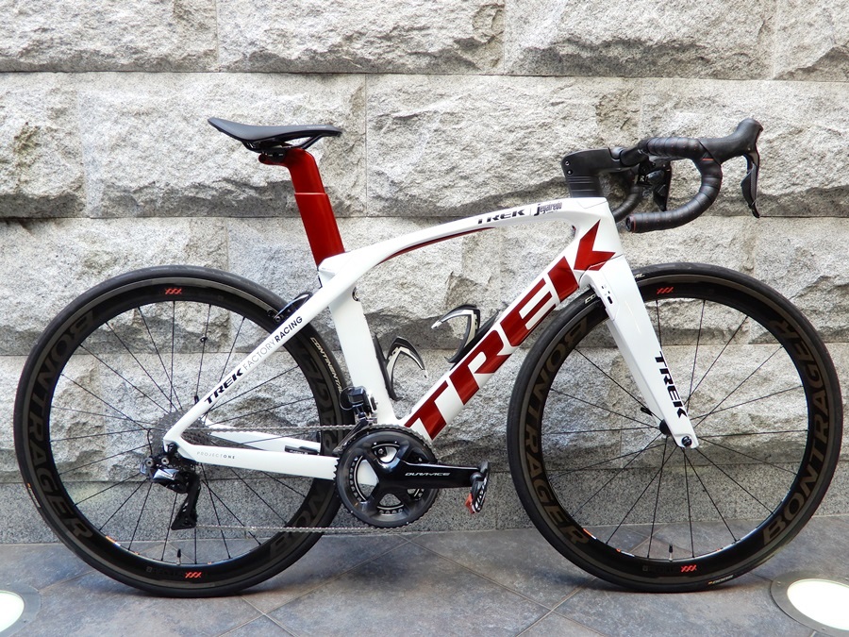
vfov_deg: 46.8
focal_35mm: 30
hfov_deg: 60.0
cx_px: 424
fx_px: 736
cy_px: 318
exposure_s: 1/30
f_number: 3.5
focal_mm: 5.4
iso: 110
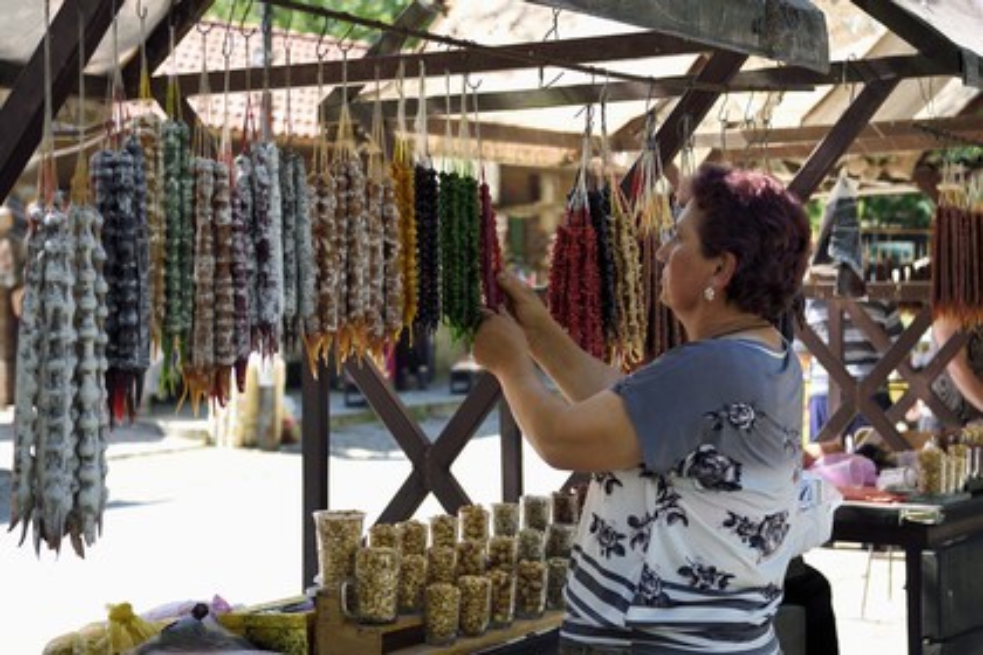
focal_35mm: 70
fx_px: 1911
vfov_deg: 19.5
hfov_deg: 28.8
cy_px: 328
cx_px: 492
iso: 200
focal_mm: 70
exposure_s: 1/250
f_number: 5.6
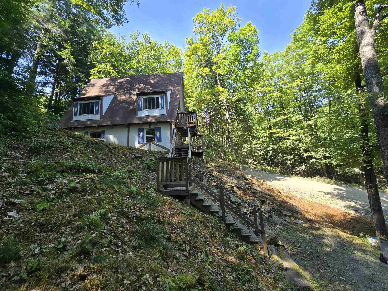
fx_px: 146
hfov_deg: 106.2
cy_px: 146
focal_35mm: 13
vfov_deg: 89.9
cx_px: 194
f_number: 2.2
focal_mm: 2.2
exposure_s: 1/385
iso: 50
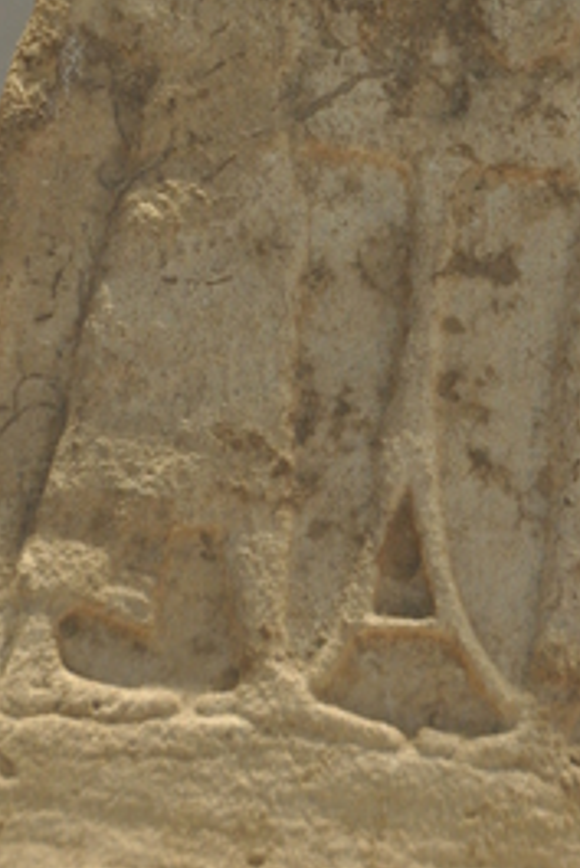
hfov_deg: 8.0
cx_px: 392
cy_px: 62
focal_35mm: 172
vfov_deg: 11.8
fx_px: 4151
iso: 500
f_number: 4.5
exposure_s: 1/20
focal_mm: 46
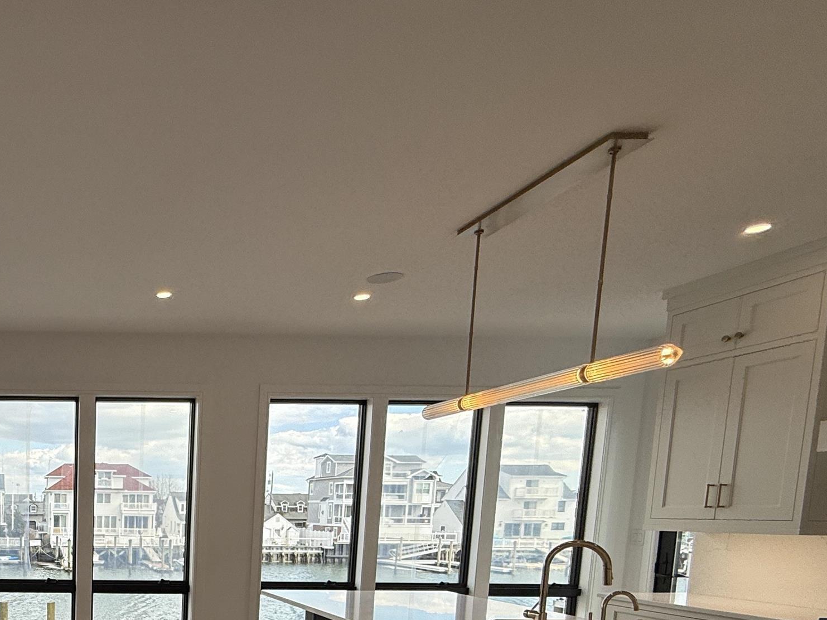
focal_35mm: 29
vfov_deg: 43.1
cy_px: 585
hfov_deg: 51.4
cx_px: 27
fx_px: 693
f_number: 2.2
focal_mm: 2.22
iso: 50
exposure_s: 1/506
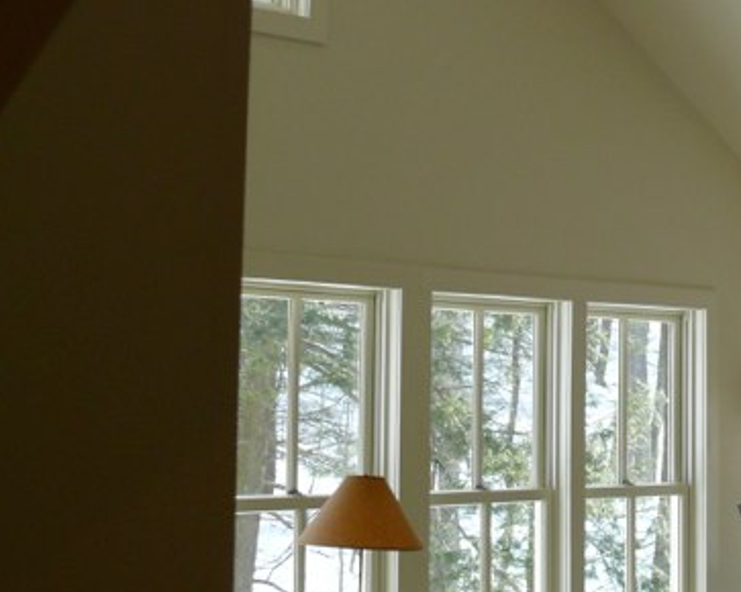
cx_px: 761
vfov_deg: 18.2
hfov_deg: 21.8
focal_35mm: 84
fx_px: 1841
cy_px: 188
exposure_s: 1/125
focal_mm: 8.3
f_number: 3.2
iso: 100
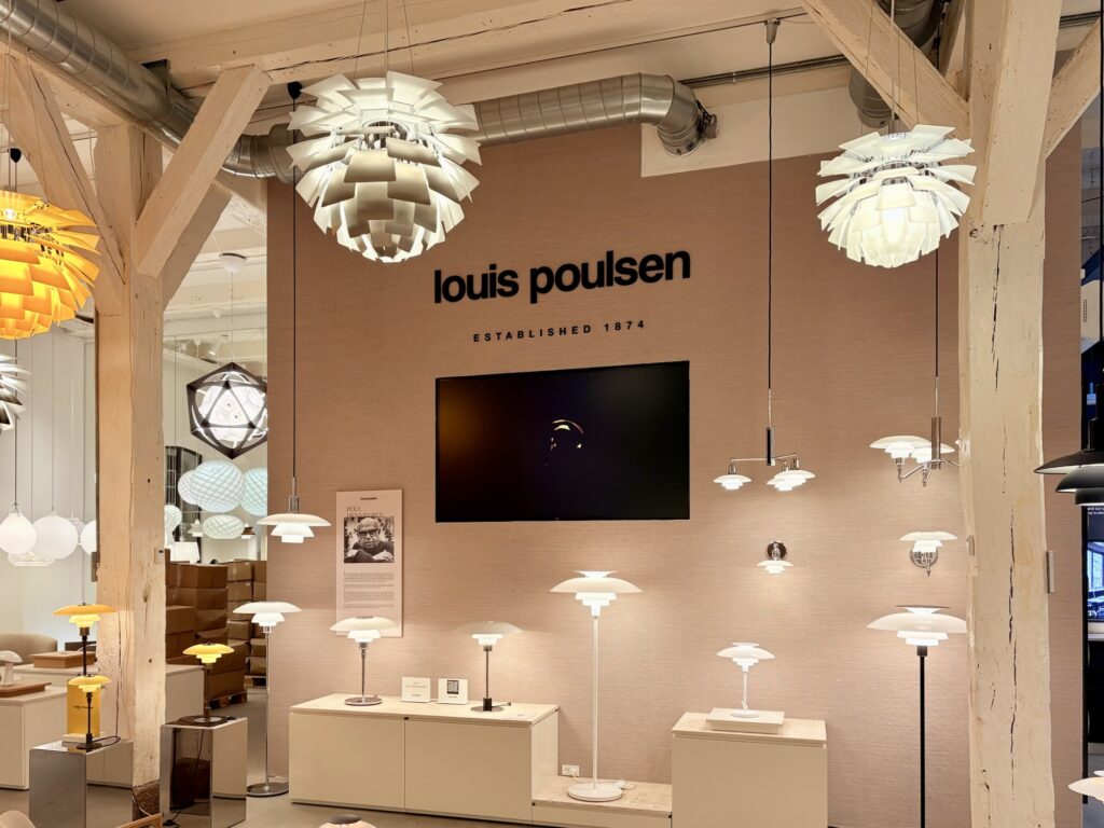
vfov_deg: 53.1
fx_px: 829
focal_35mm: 26
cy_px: 414
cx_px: 552
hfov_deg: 67.3
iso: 64
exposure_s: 1/100
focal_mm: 5.96
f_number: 1.6
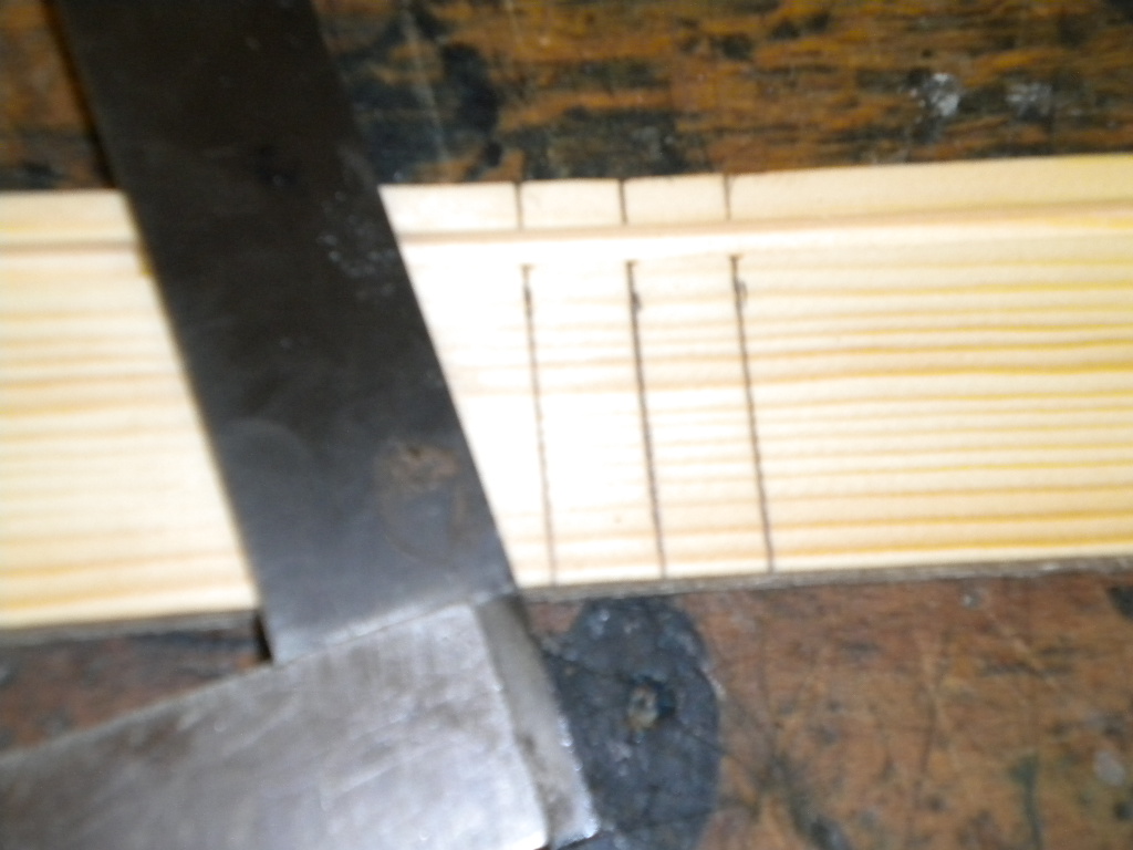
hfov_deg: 28.6
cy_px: 425
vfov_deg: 21.6
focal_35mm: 68
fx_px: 2226
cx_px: 566
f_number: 4.6
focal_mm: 12.3
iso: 400
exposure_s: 1/60
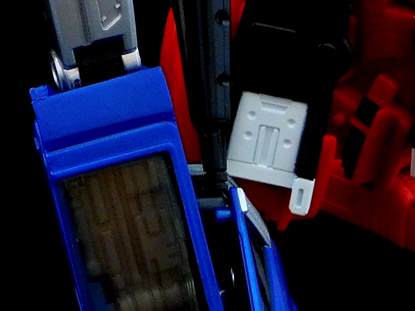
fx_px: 2578
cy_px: -183
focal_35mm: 215
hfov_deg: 9.1
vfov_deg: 6.8
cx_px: -68
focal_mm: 8
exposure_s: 1
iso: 200
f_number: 4
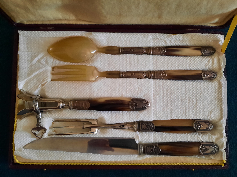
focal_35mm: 25
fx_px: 171
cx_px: 118
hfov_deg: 69.4
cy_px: 88
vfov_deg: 54.9
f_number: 2
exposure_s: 1/25
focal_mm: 4.6
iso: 500
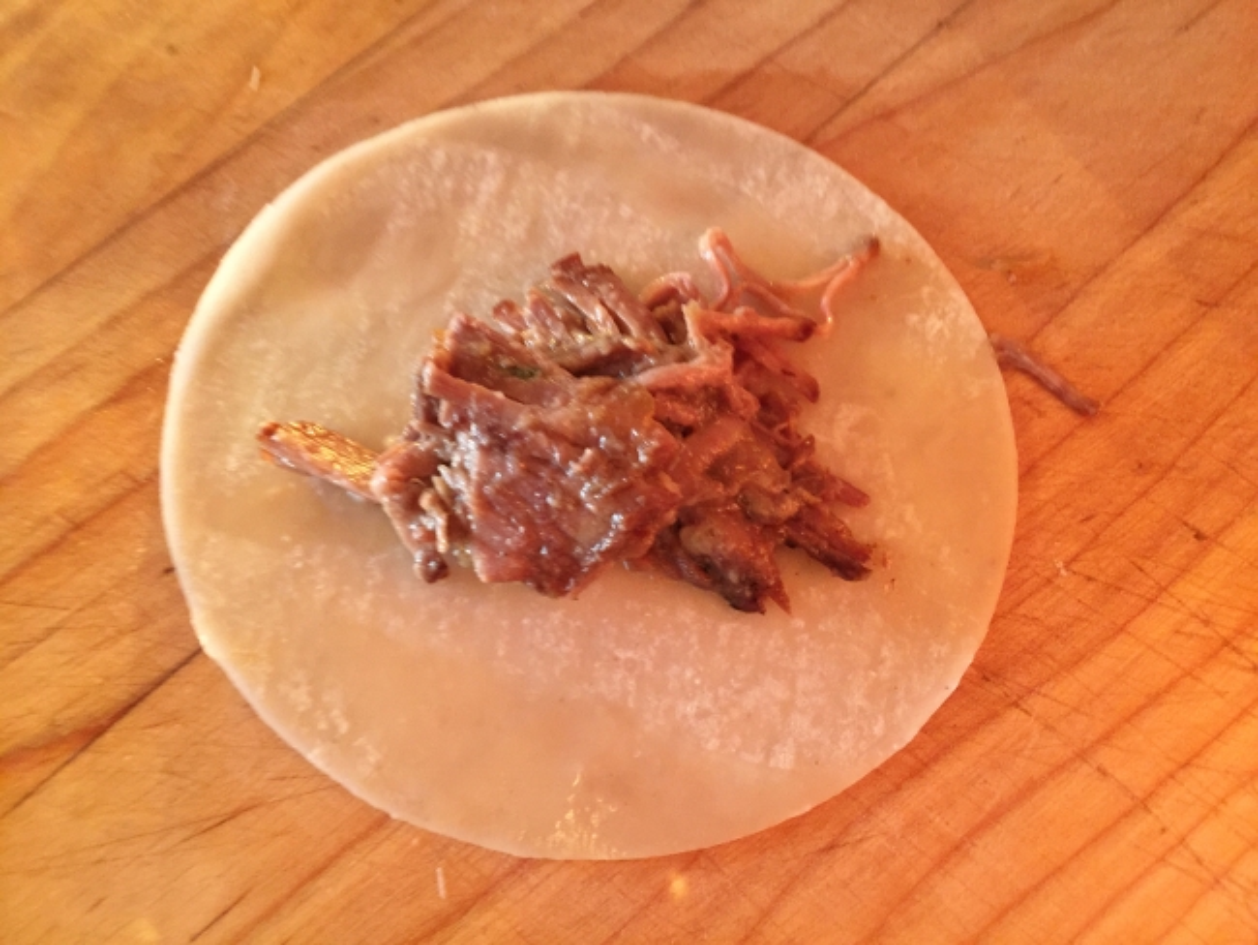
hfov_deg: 61.6
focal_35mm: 29
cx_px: 629
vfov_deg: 48.3
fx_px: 1054
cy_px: 472
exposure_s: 1/30
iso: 250
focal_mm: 4.15
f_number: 2.2
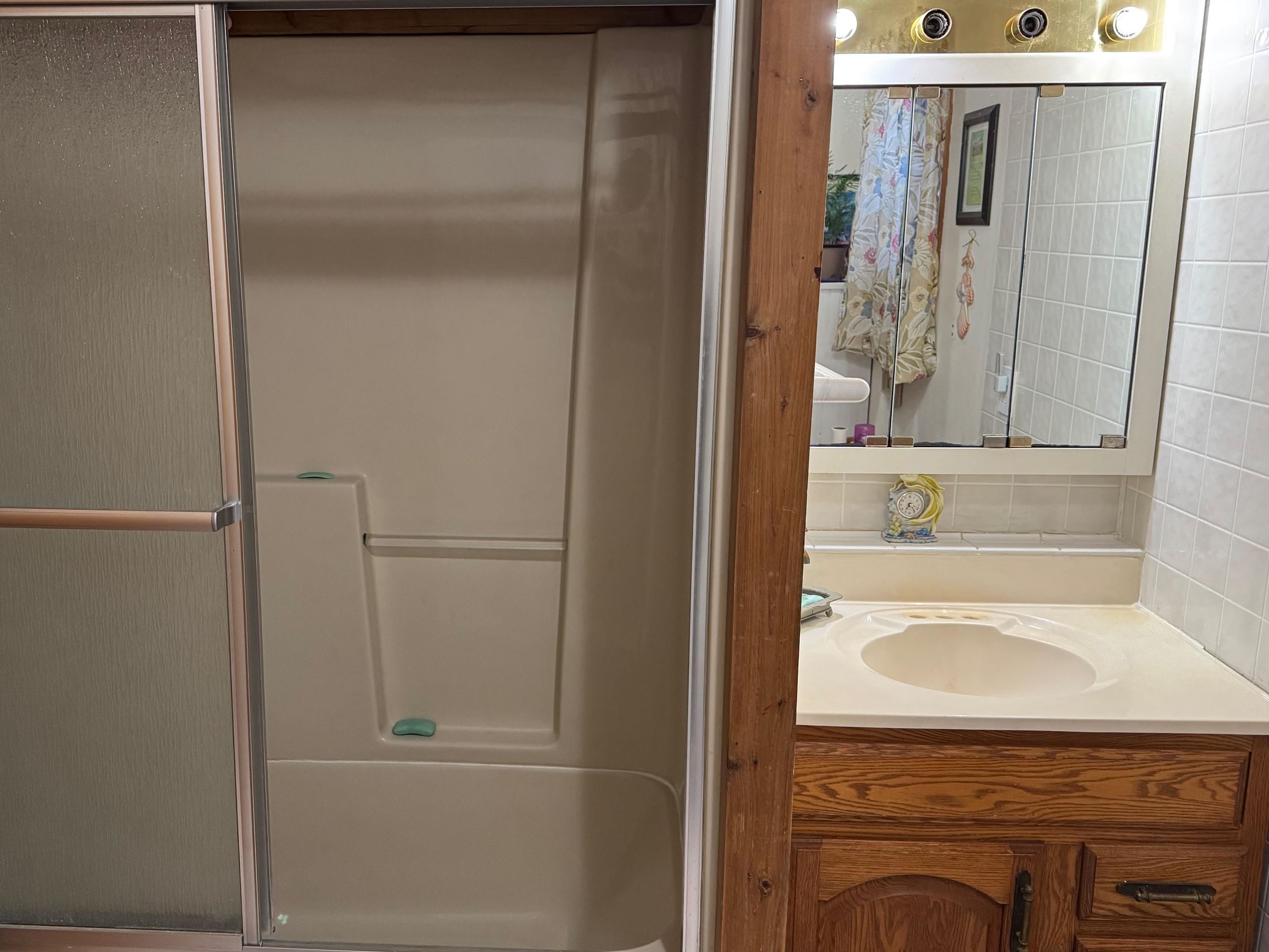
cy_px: 465
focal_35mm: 29
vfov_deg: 48.2
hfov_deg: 61.5
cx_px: 556
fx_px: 1063
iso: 400
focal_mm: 6.76
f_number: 1.78
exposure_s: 1/60
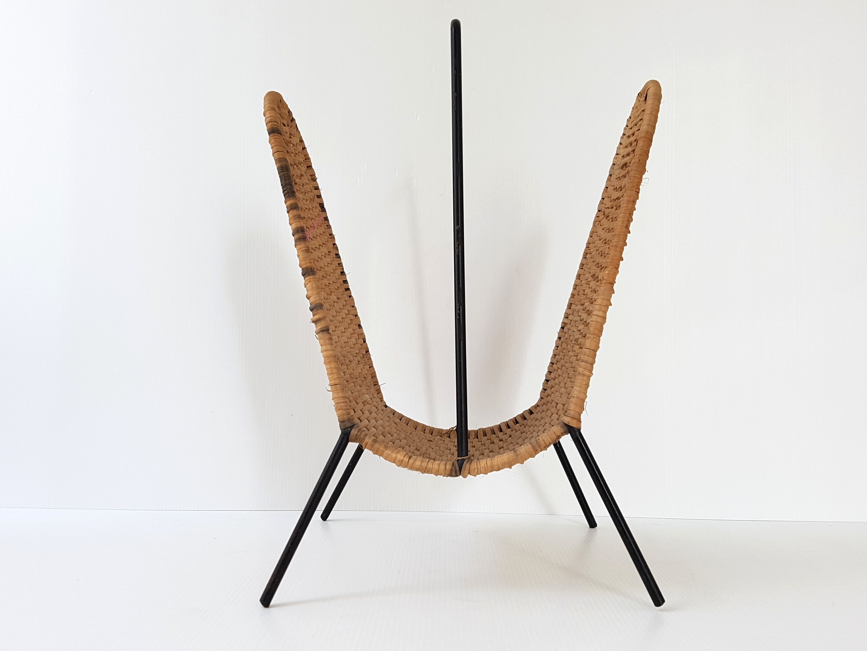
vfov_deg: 53.1
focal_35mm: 26
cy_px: 326
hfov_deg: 67.3
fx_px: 651
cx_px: 434
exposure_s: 1/126
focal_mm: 4.2
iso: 50
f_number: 1.7
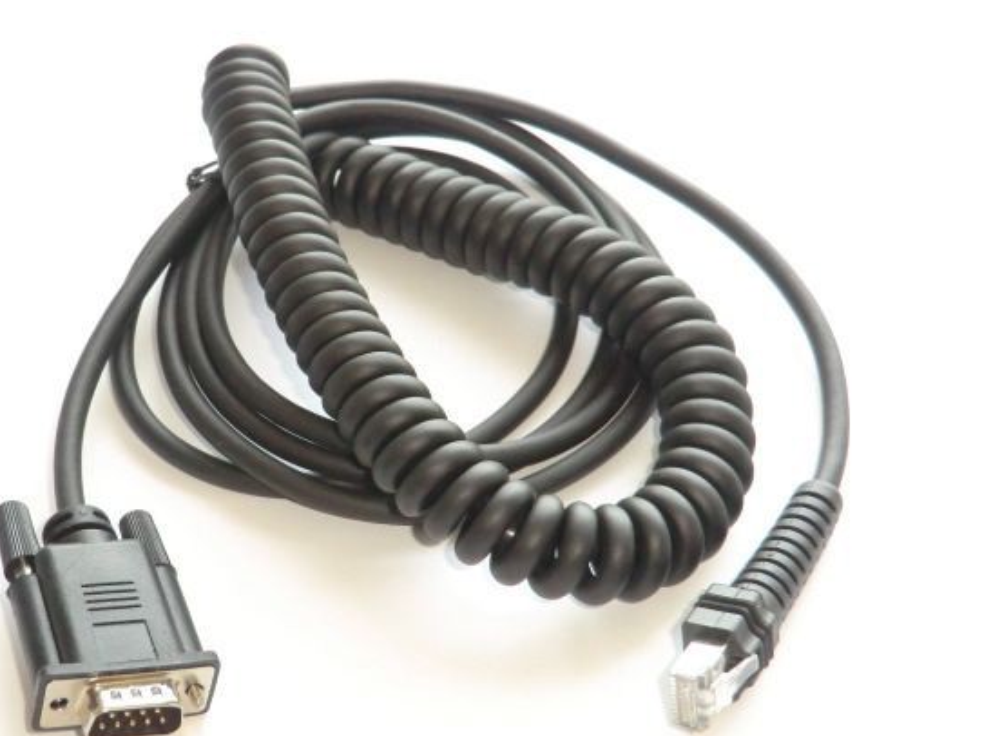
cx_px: 415
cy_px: 408
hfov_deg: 29.8
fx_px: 1843
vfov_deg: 22.6
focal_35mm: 65
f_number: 4.2
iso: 400
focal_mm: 9.8
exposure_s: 1/60
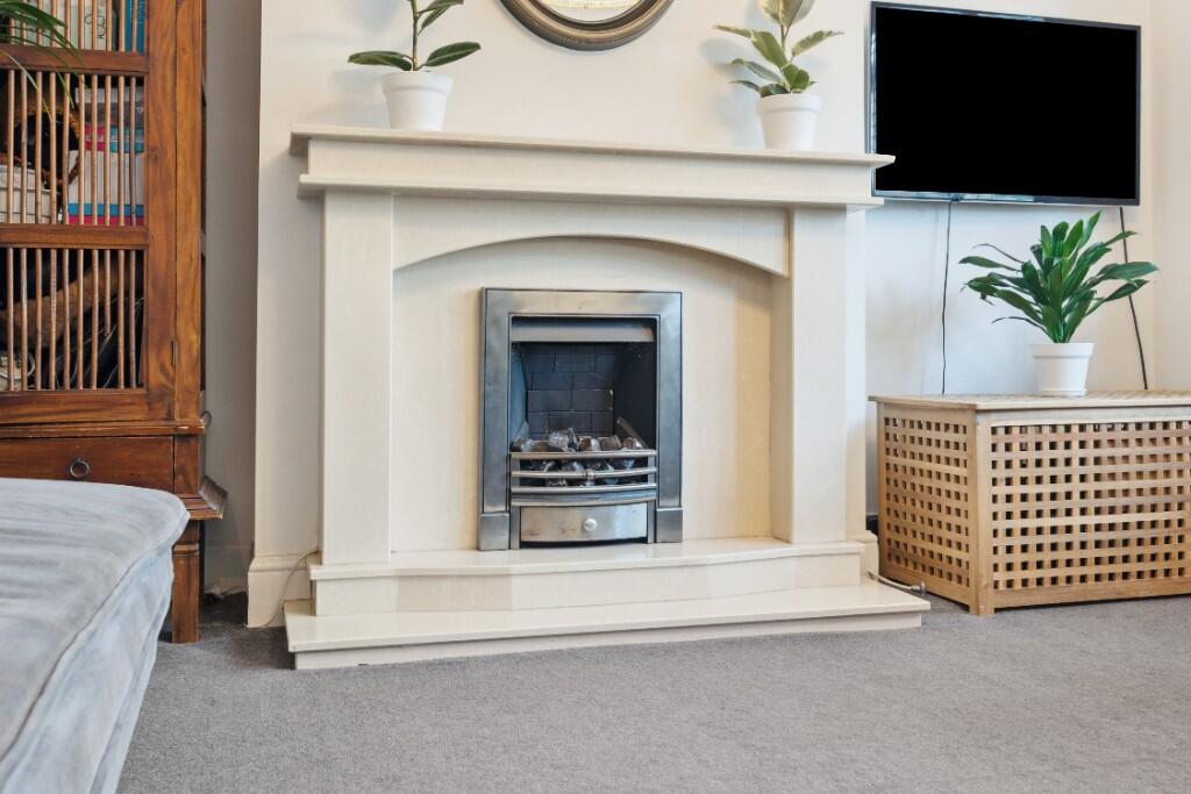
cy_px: 397
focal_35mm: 36
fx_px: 1191
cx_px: 596
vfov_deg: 36.9
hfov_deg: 53.1
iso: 400
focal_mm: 24
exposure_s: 1/6
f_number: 8
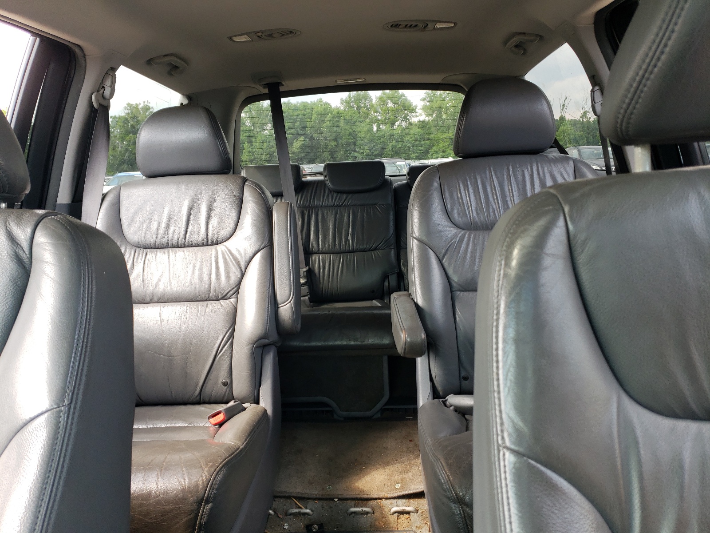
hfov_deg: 67.3
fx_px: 533
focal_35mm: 26
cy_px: 266
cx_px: 355
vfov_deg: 53.1
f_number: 1.5
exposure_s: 1/125
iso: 50
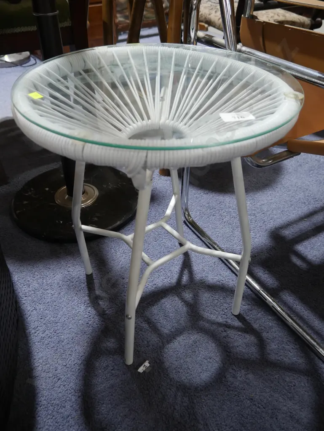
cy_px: 216
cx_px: 162
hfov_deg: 49.8
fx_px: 349
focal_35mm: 28
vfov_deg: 63.4
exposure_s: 1/60
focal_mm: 14
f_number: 3.5
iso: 500
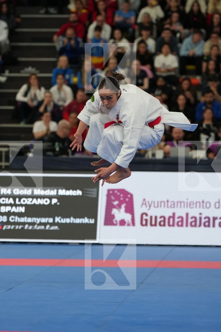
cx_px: 110
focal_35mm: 171
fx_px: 1575
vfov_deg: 12.0
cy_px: 166
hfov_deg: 8.0
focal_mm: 114
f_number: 2.8
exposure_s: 1/1000
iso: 1600
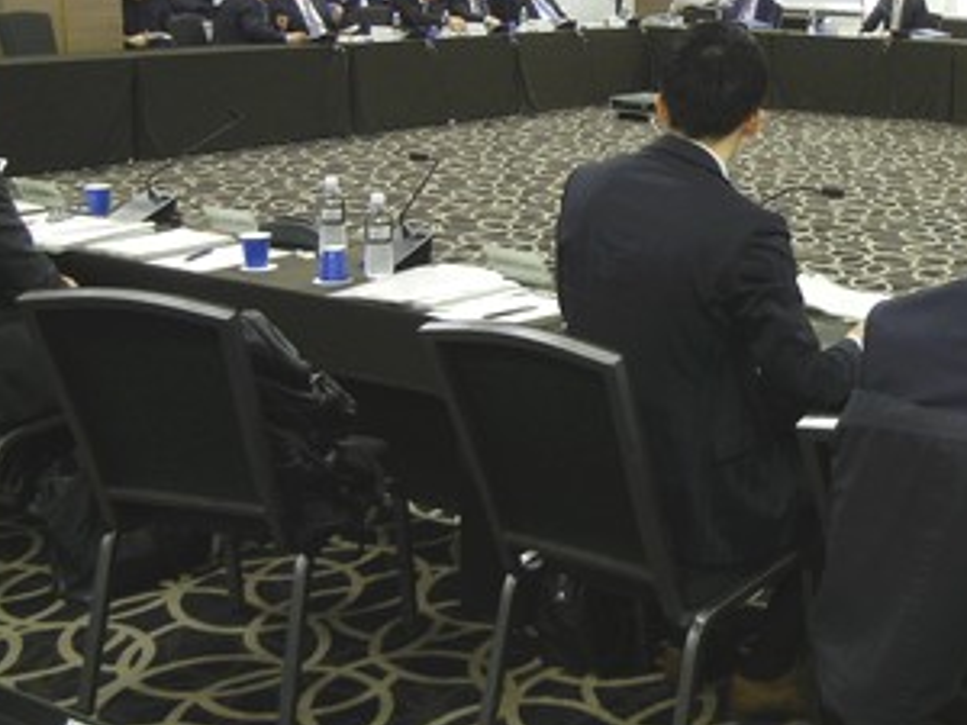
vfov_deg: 25.8
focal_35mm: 56
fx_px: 1564
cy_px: 190
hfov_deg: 33.0
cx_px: 822
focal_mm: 5.4
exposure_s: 1/30
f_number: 3.5
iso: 279
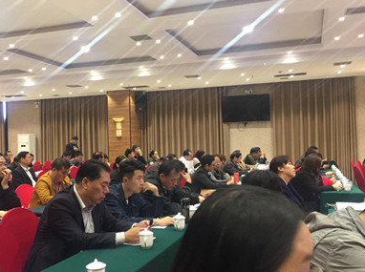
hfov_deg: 48.8
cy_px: 141
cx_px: 151
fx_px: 400
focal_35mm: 38
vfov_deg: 37.6
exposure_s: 1/17
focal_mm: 4.15
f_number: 2.2
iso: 125
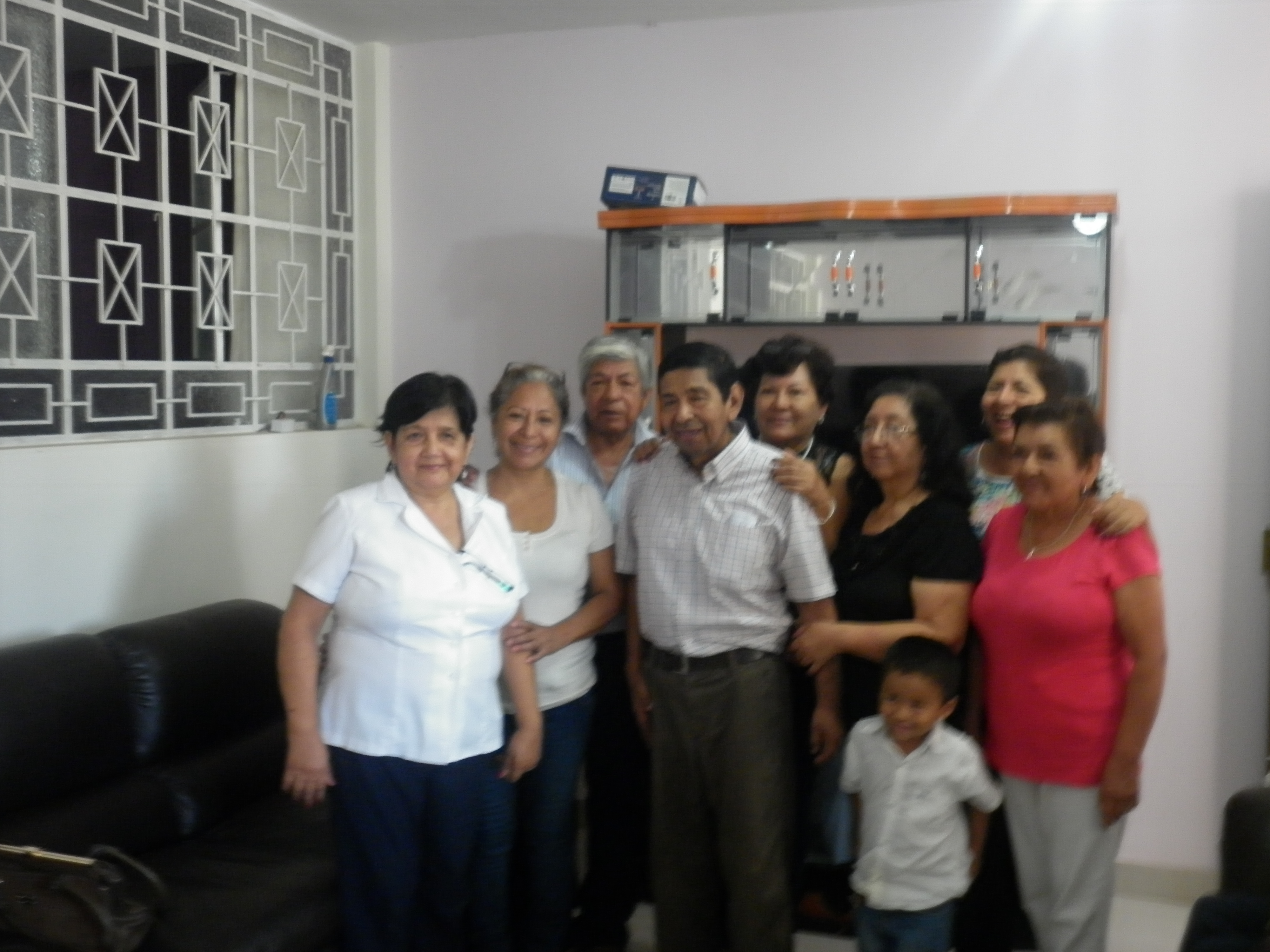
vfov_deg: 36.8
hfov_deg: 47.9
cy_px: 476
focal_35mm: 39
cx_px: 635
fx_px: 1431
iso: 200
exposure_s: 1/13
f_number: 3.3
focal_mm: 7.1
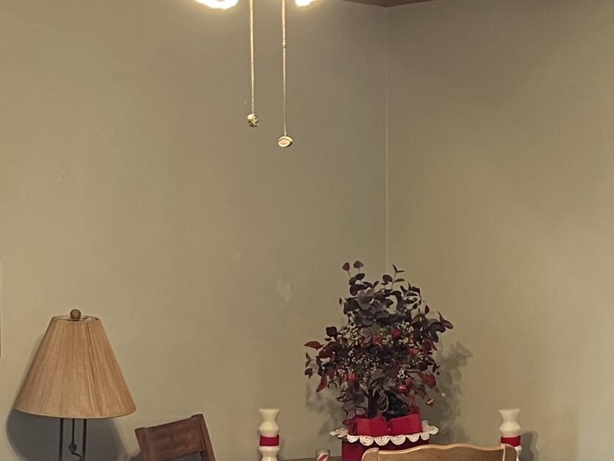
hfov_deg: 21.1
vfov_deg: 15.6
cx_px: 374
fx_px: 1649
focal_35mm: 93
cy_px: 452
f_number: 1.5
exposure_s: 1/60
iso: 125
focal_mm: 5.7
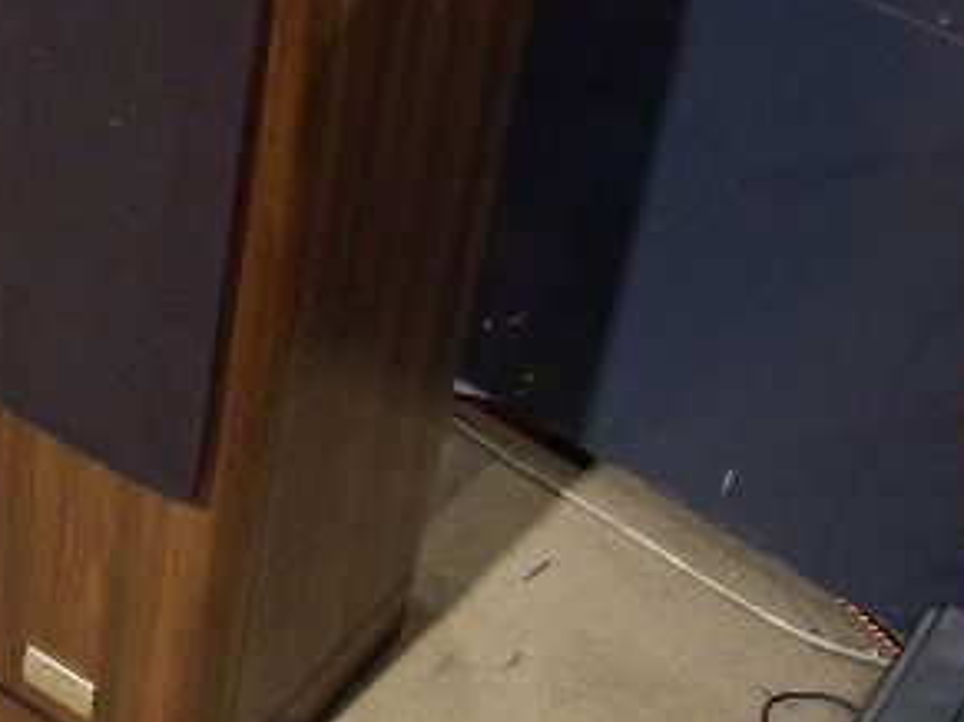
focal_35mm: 77
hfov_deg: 24.5
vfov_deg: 18.9
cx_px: 56
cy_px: 126
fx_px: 2143
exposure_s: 1/8
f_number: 2.6
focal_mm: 5.8
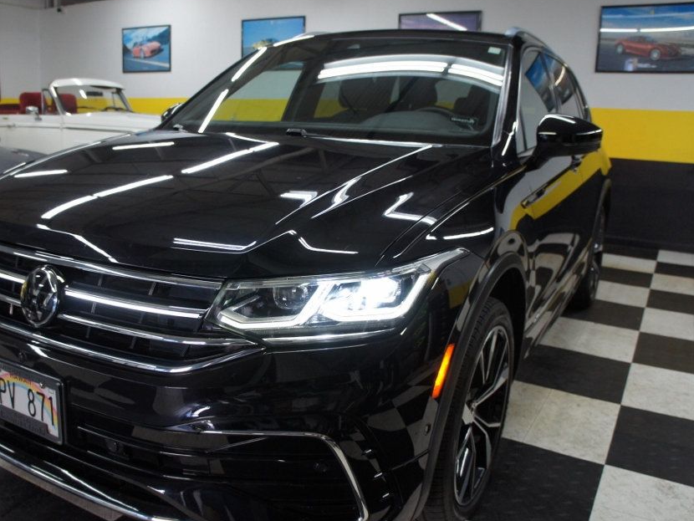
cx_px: 293
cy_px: 272
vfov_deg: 44.2
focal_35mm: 32
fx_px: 642
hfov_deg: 56.5
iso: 800
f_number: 3.5
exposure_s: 1/125
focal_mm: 18
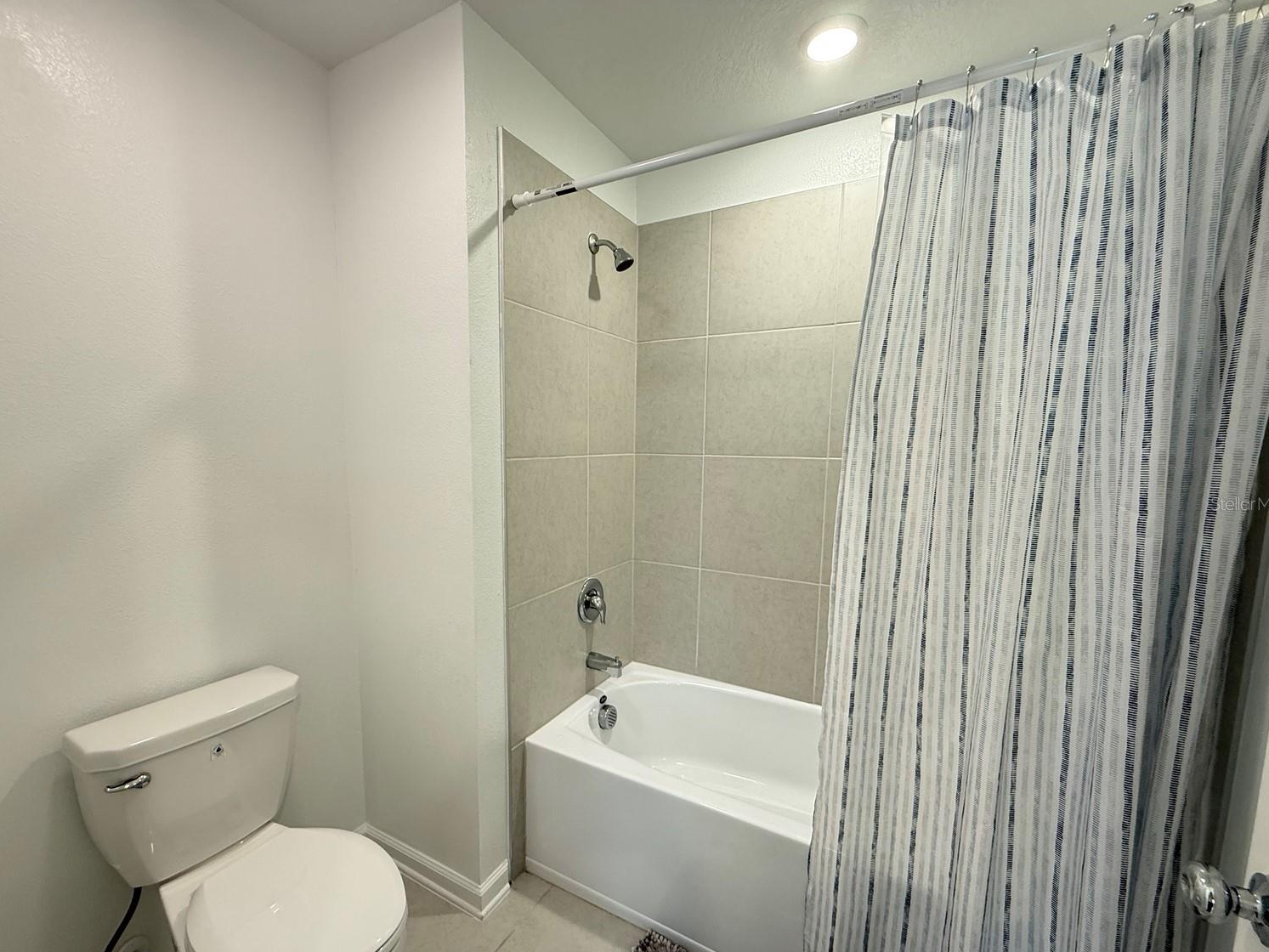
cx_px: 611
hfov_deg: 98.1
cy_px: 503
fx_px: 550
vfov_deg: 81.7
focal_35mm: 15
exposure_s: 1/60
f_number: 2.2
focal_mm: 2.22
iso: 200
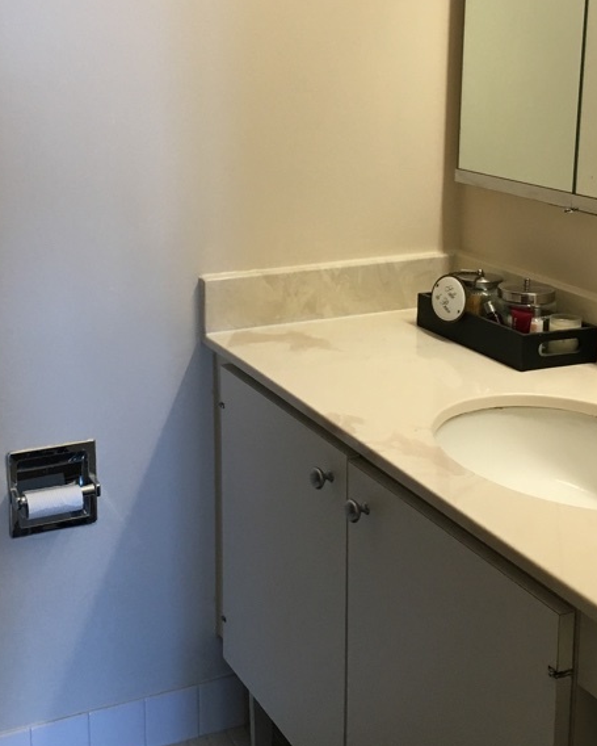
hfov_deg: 29.6
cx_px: 213
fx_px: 1125
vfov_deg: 36.3
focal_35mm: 51
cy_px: 260
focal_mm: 4.15
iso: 40
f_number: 2.2
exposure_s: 1/30
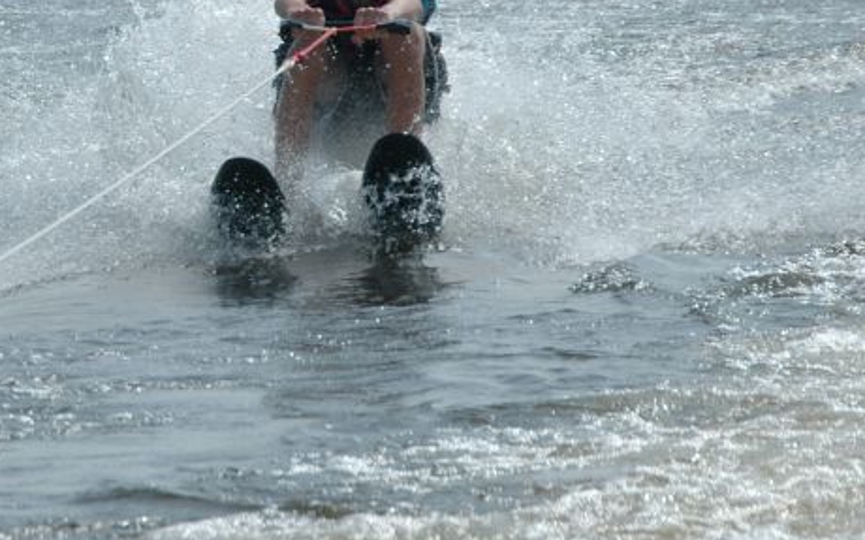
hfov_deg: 4.6
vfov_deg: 2.9
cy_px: 134
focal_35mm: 459
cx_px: 241
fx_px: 10818
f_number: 7.1
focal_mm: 135
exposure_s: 1/800
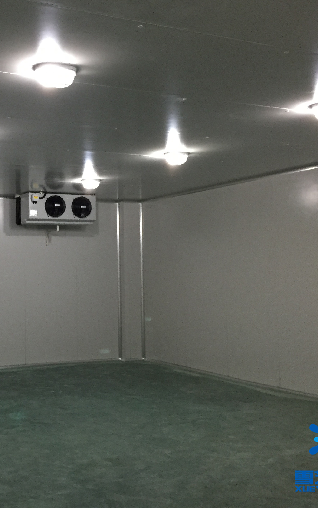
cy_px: 252
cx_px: 43
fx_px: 582
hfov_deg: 29.5
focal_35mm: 42
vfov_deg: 47.2
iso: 250
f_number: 2.2
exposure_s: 1/33
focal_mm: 4.15
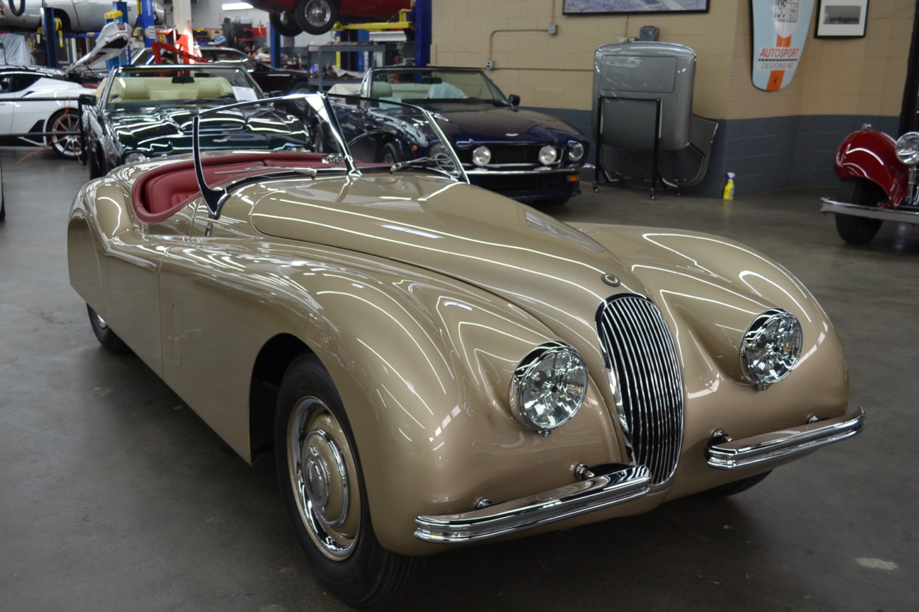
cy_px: 306
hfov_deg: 53.1
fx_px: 919
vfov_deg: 36.9
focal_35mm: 36
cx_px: 460
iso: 400
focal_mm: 24
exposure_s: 1/60
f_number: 4
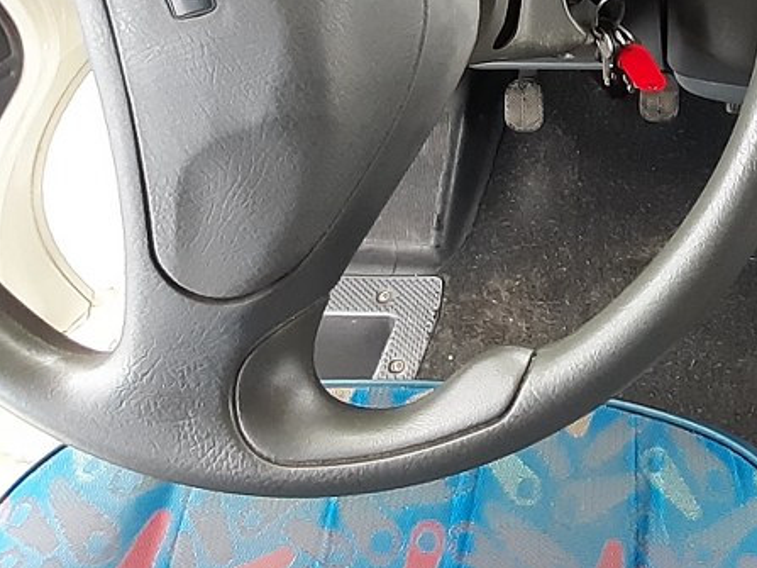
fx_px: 678
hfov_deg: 53.4
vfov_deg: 42.0
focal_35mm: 31
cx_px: 633
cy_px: 63
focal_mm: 1.13
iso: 250
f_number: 2.2
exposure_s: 1/25
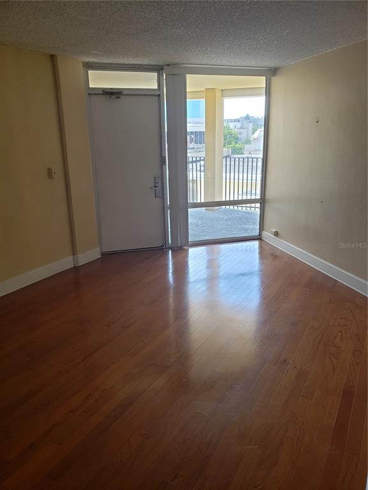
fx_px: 369
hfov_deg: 53.1
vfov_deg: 67.3
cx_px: 184
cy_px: 245
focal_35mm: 26
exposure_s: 1/43
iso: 50
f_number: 2.4
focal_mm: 4.3
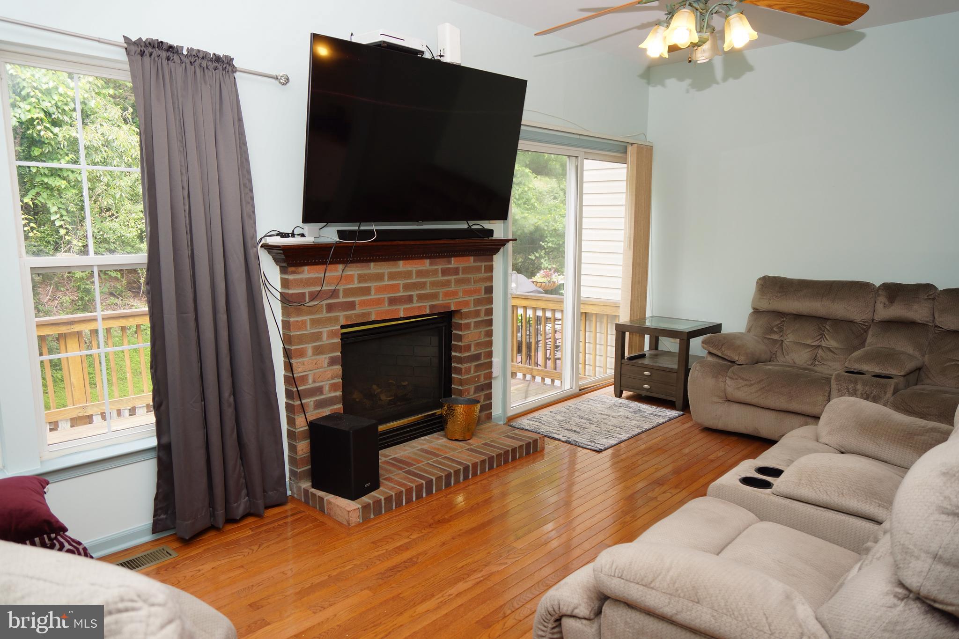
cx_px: 480
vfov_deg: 53.1
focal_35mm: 24
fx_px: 639
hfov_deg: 73.7
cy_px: 320
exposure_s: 1/60
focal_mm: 16
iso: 100
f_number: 4
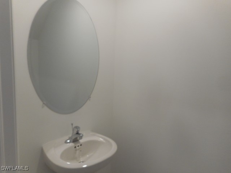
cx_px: 116
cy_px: 86
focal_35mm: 25
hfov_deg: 69.4
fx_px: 167
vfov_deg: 54.9
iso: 160
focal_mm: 4.5
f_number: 3.7
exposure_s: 1/30
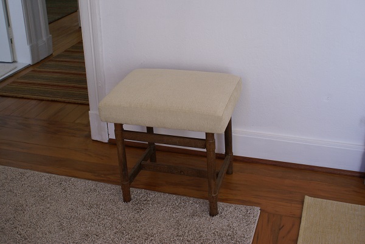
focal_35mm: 45
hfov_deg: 43.6
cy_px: 122
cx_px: 182
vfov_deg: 29.9
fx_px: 457
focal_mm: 30
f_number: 5
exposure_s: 1/50
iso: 250
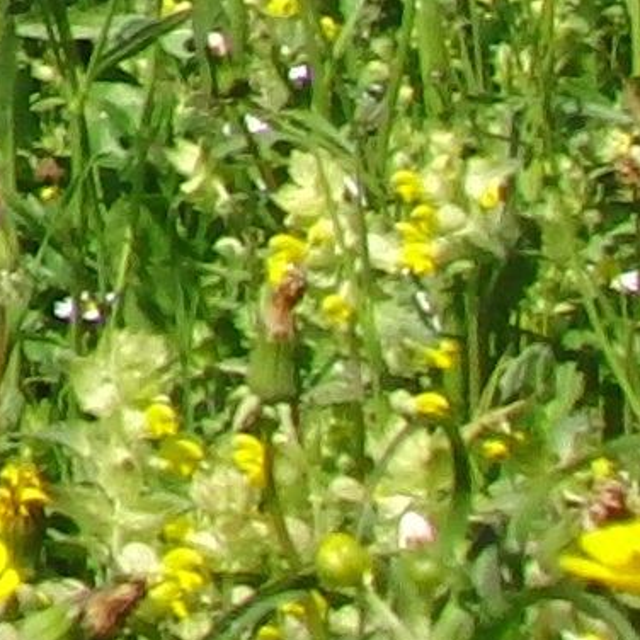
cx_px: -2218
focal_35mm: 211
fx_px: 4414
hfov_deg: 6.2
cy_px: -1147
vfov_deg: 7.5
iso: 100
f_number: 6.2
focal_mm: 4.6
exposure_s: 1/400
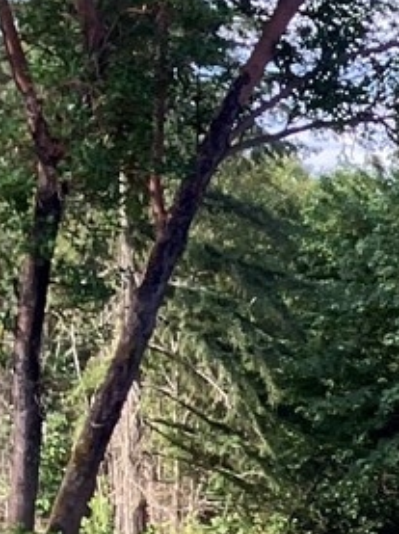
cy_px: 474
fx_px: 2495
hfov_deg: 8.3
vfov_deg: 12.1
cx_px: 1020
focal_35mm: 162
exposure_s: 1/311
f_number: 1.8
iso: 32
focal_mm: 3.99
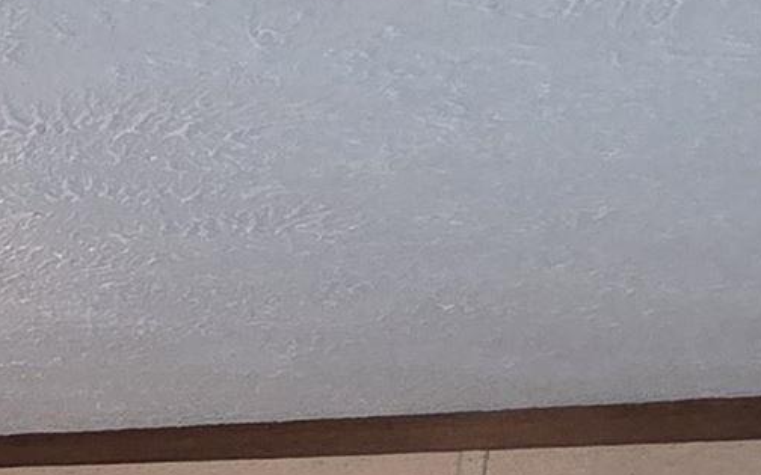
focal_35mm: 84
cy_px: 1304
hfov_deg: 16.5
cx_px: -874
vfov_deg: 11.4
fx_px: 1742
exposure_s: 1/120
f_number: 2.2
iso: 200
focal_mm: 2.2
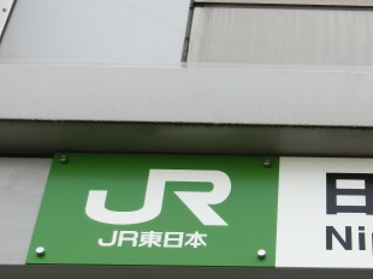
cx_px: 359
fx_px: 1001
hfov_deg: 20.5
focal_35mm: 93
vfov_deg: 15.8
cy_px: 178
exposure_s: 1/250
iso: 80
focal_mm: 8
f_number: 4.4
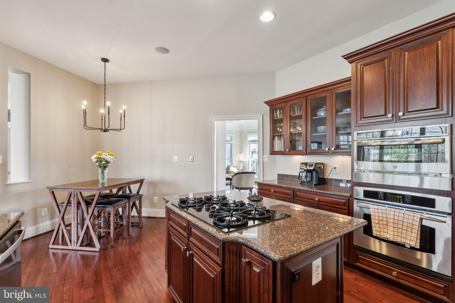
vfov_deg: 73.7
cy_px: 152
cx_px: 228
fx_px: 202
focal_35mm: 16
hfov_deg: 96.7
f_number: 8
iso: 400
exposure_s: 1/10
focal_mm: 16
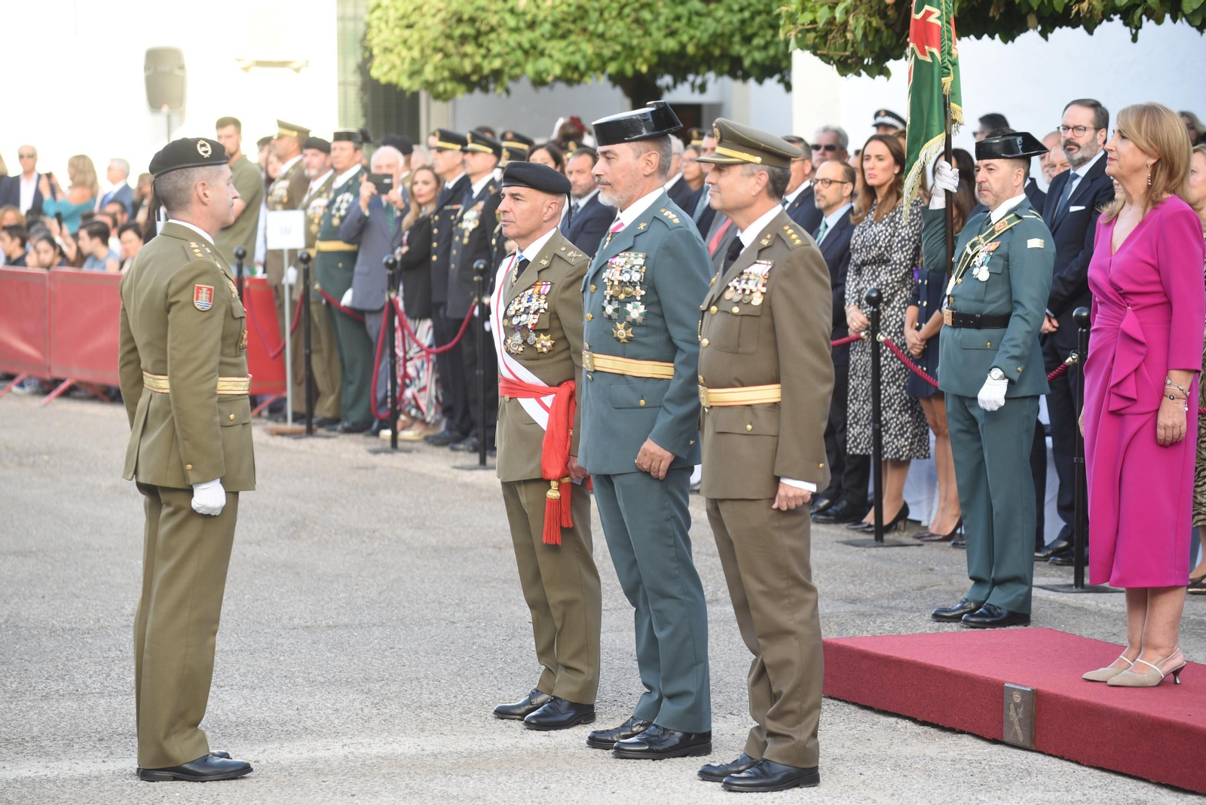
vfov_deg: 10.6
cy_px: 402
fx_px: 4356
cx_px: 603
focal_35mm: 130
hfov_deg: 15.8
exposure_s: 1/160
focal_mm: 130
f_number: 4
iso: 220
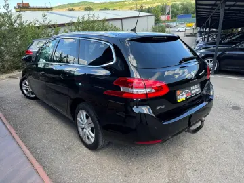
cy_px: 92
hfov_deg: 71.6
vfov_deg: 56.8
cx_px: 122
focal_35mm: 24
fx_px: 169
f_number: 1.78
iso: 80
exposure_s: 1/503
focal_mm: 6.76
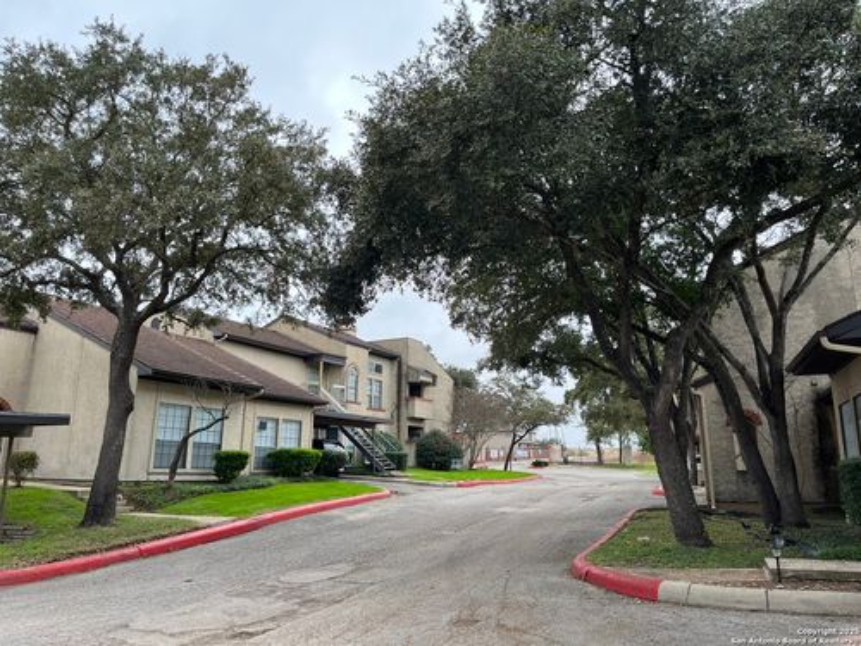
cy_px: 323
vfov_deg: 53.1
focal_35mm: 26
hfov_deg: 67.3
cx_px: 430
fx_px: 647
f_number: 1.6
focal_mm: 5.1
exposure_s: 1/170
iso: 40
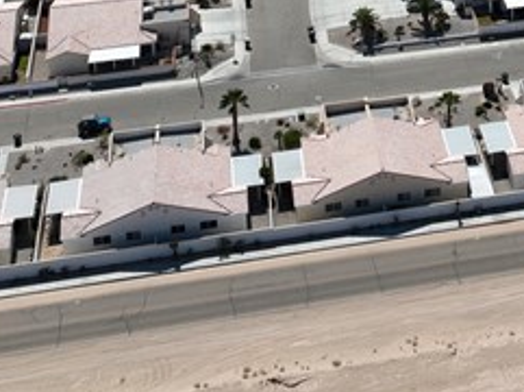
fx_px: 1542
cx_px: 624
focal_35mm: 102
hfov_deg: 18.3
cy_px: -354
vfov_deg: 12.9
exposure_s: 1/320
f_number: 2.8
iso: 100
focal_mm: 12.29
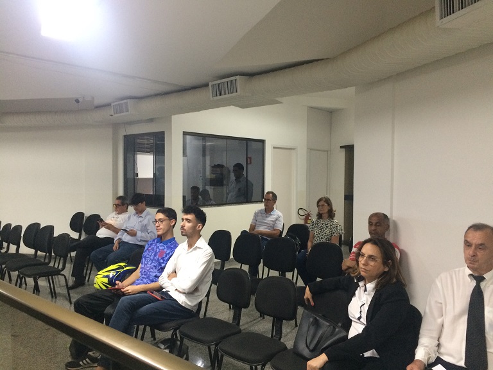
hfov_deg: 61.7
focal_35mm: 29
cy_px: 185
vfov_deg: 48.2
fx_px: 413
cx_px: 246
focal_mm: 4.15
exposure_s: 1/30
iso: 200
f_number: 2.2
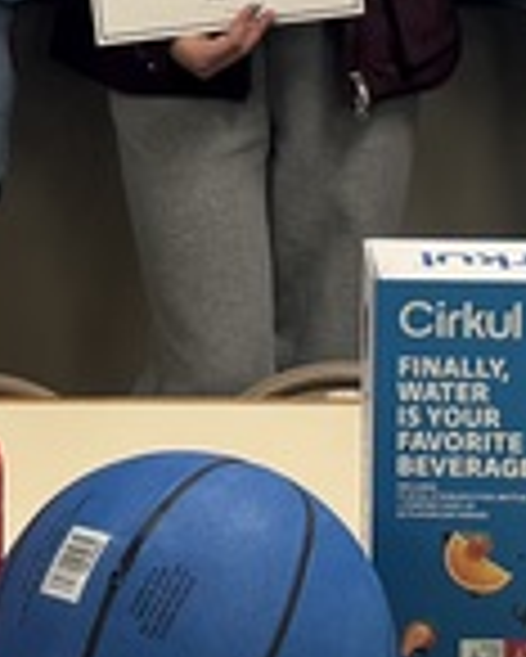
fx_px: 3188
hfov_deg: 9.4
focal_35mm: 164
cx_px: 90
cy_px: -135
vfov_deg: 11.5
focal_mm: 6.76
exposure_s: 1/120
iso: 100
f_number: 1.78
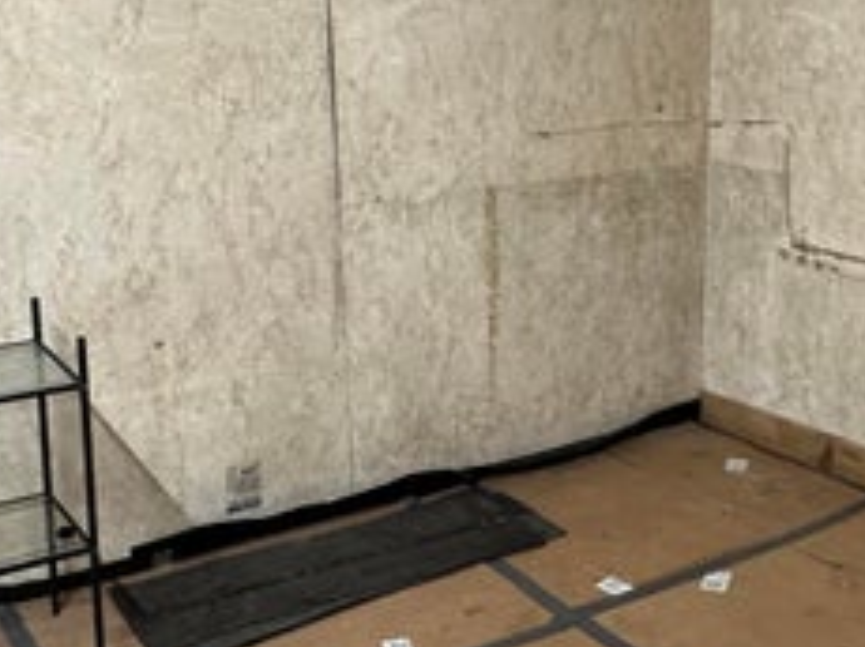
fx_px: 1298
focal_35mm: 52
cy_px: 286
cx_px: 521
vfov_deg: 28.0
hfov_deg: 36.7
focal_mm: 2.22
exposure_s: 1/60
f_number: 2.2
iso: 200
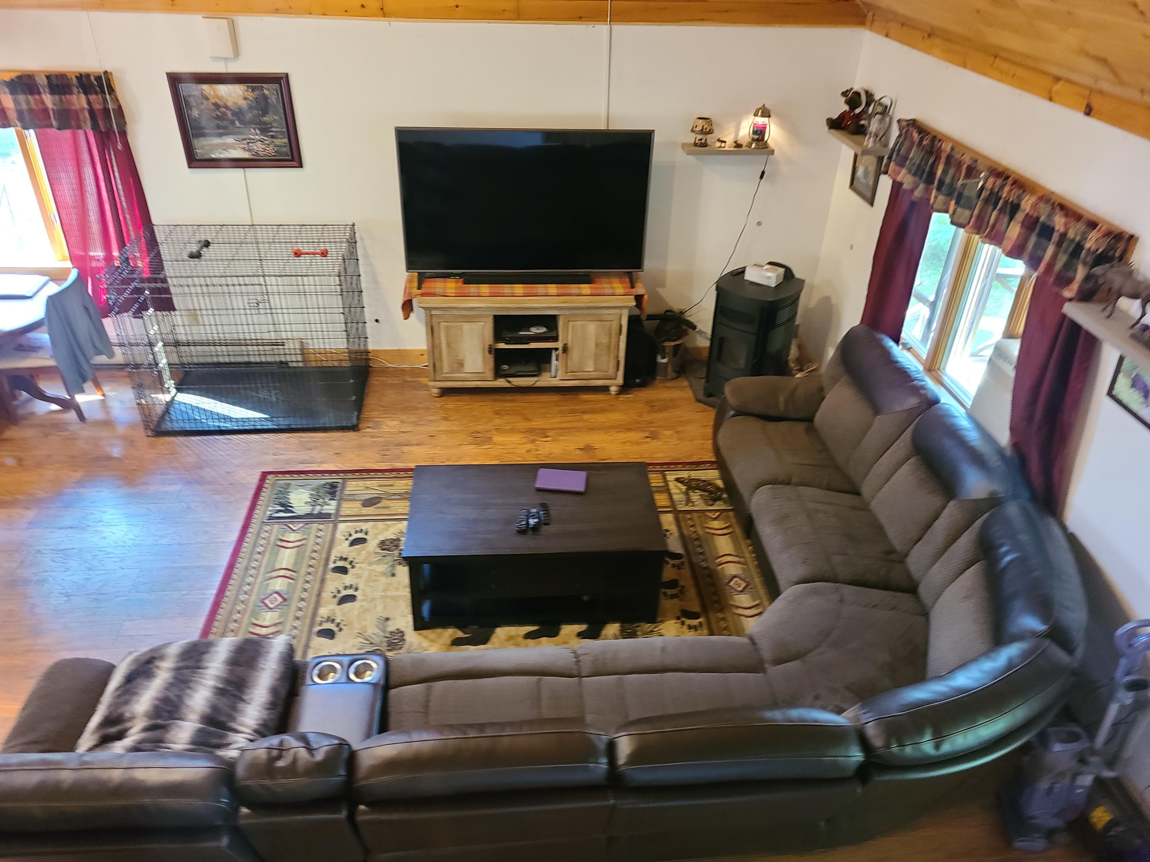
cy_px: 431
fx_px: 864
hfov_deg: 67.3
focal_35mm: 26
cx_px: 575
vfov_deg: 53.1
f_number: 1.8
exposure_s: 1/39
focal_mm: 5.4
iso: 400
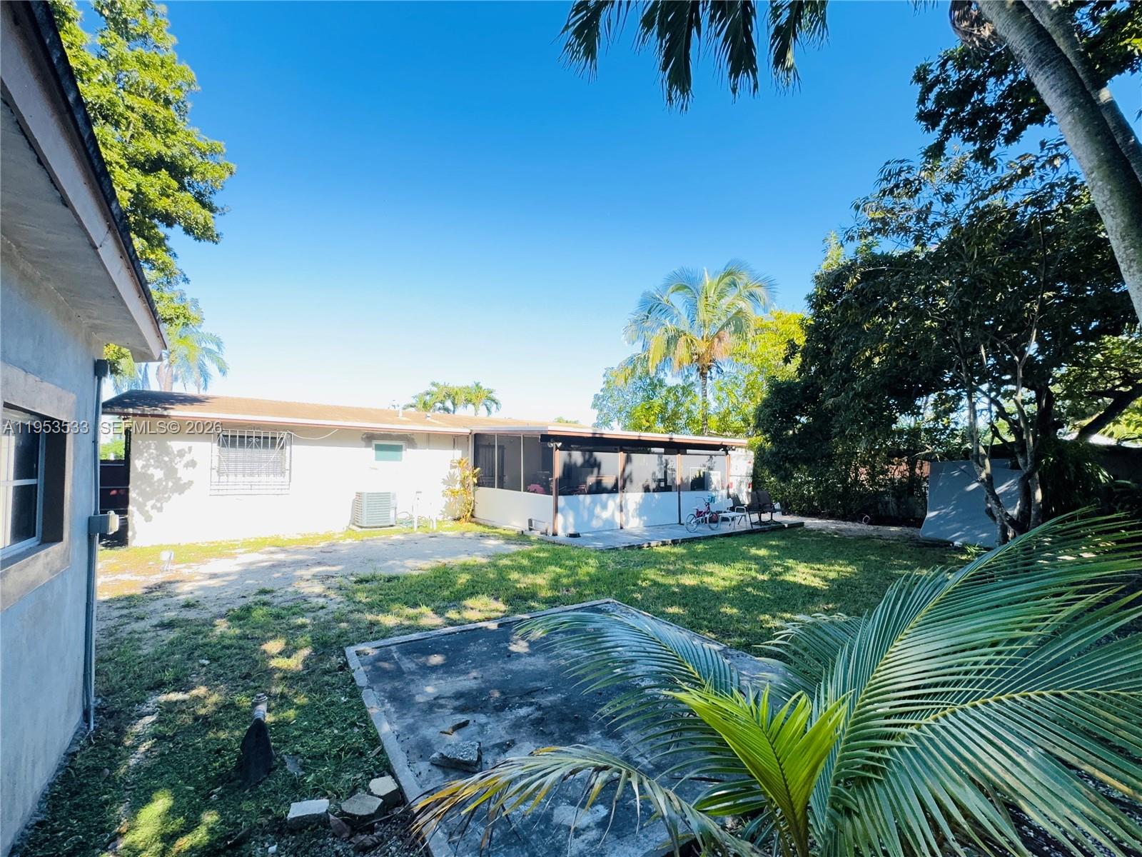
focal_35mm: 14
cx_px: 571
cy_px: 428
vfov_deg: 85.7
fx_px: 462
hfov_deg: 102.1
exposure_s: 1/314
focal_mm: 2.22
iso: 40
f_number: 2.2
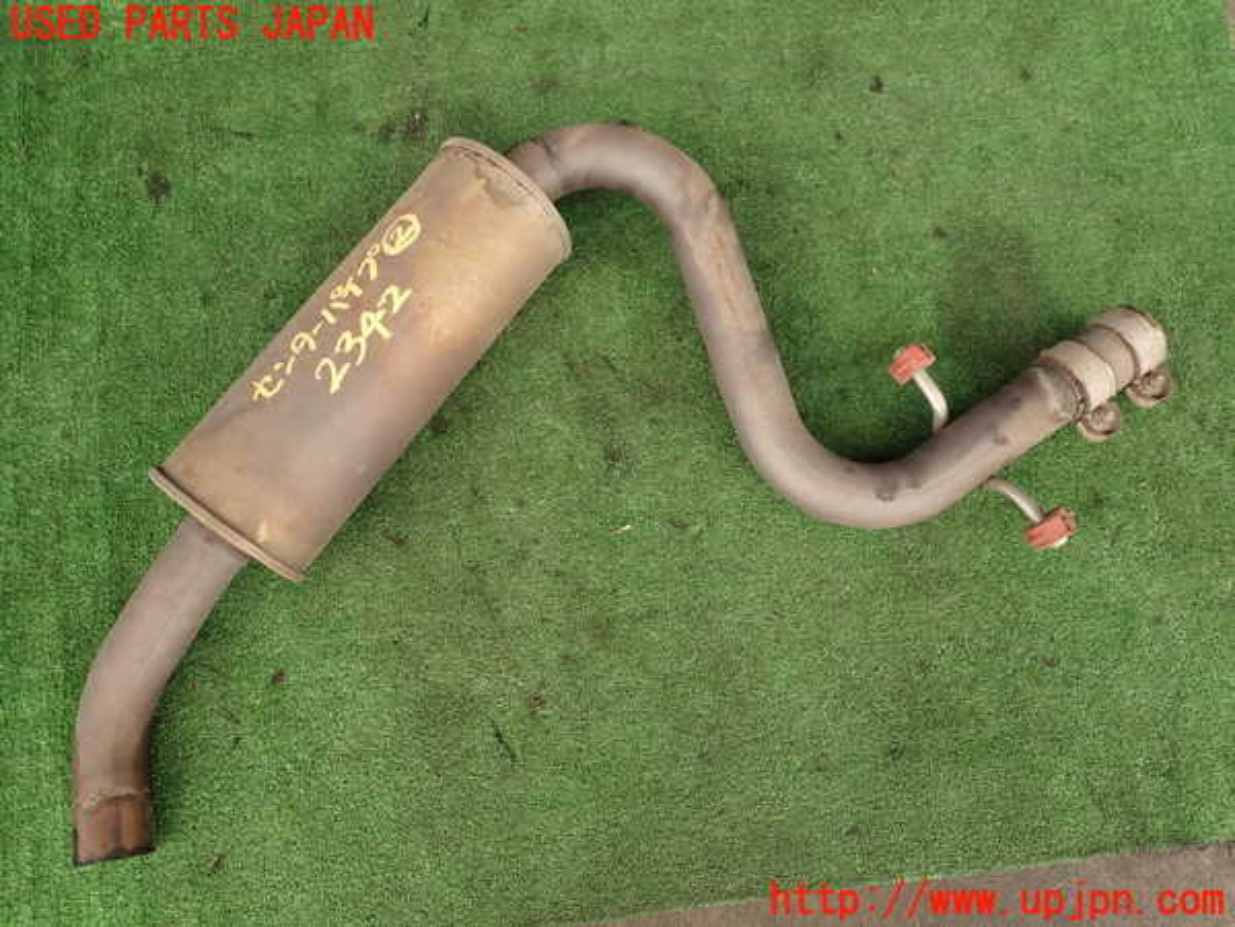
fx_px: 892
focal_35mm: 25
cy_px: 464
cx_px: 618
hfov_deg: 69.4
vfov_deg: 54.9
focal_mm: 4.5
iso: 100
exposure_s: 1/125
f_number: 2.8
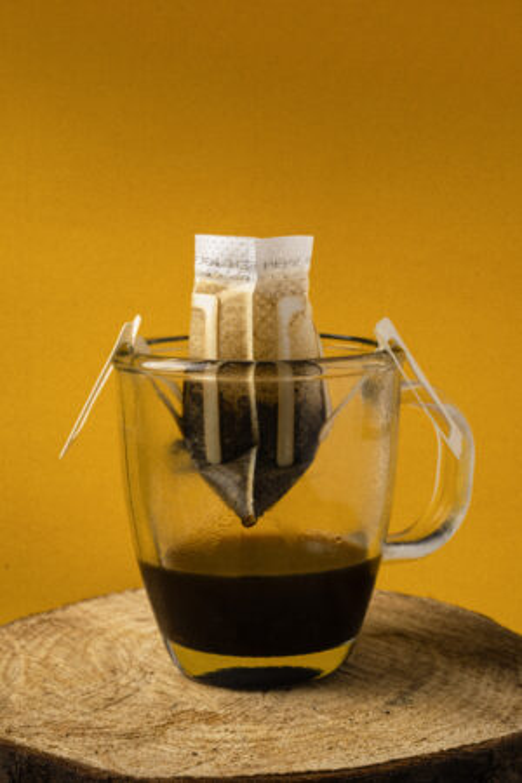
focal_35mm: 63
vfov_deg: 31.9
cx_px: 261
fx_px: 1370
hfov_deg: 21.6
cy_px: 392
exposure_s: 1/160
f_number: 16
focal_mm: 63
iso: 800
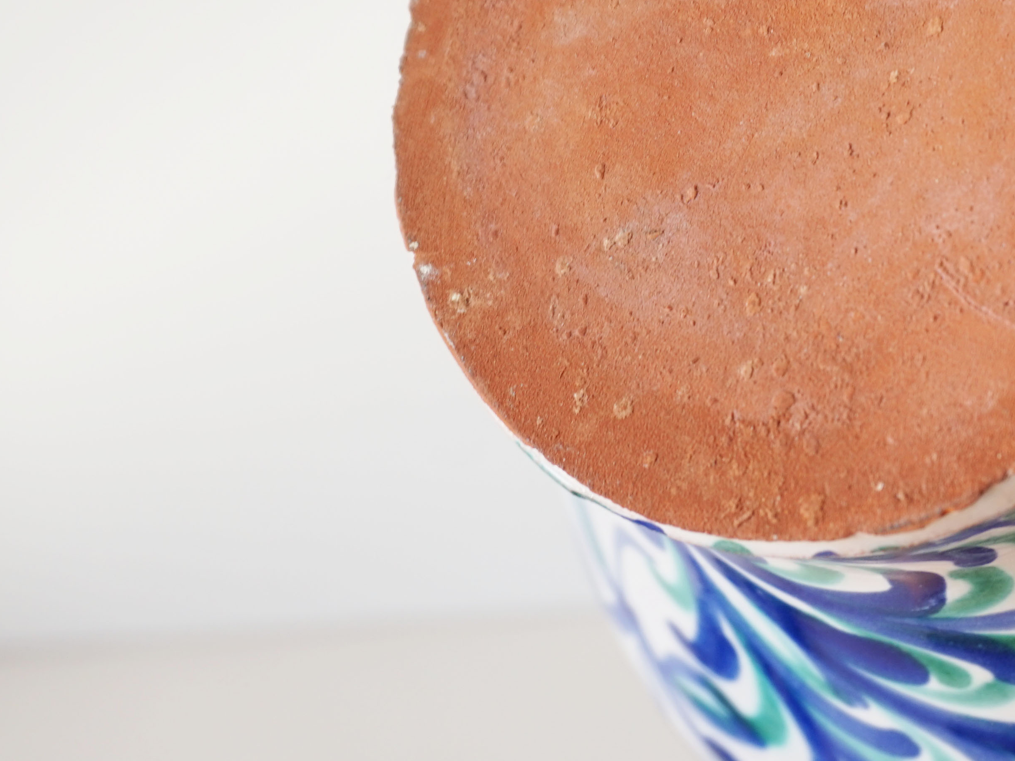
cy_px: 157
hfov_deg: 23.5
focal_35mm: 81
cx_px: 886
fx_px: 2378
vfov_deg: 18.0
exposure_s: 1/80
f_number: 5
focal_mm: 25
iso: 100
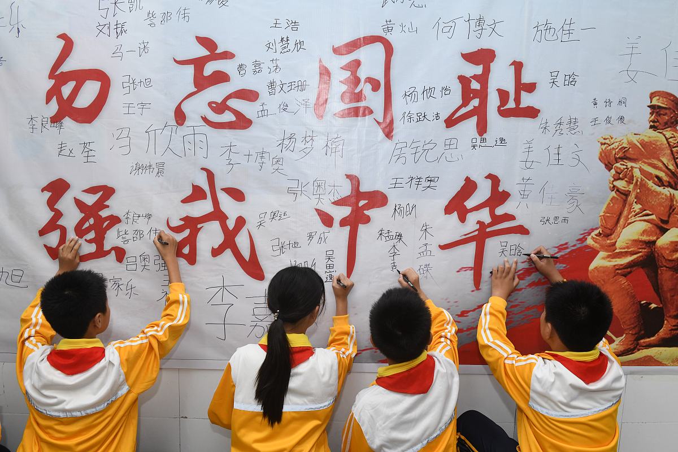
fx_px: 508
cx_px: 339
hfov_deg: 67.4
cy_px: 226
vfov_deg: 47.9
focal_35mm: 27
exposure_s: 1/250
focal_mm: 27
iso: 2000
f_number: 9
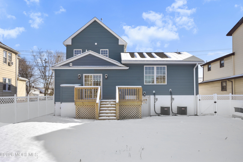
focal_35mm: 30
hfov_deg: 61.9
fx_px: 202
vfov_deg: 43.6
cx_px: 122
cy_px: 81
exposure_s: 1/400
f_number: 8
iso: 250
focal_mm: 20
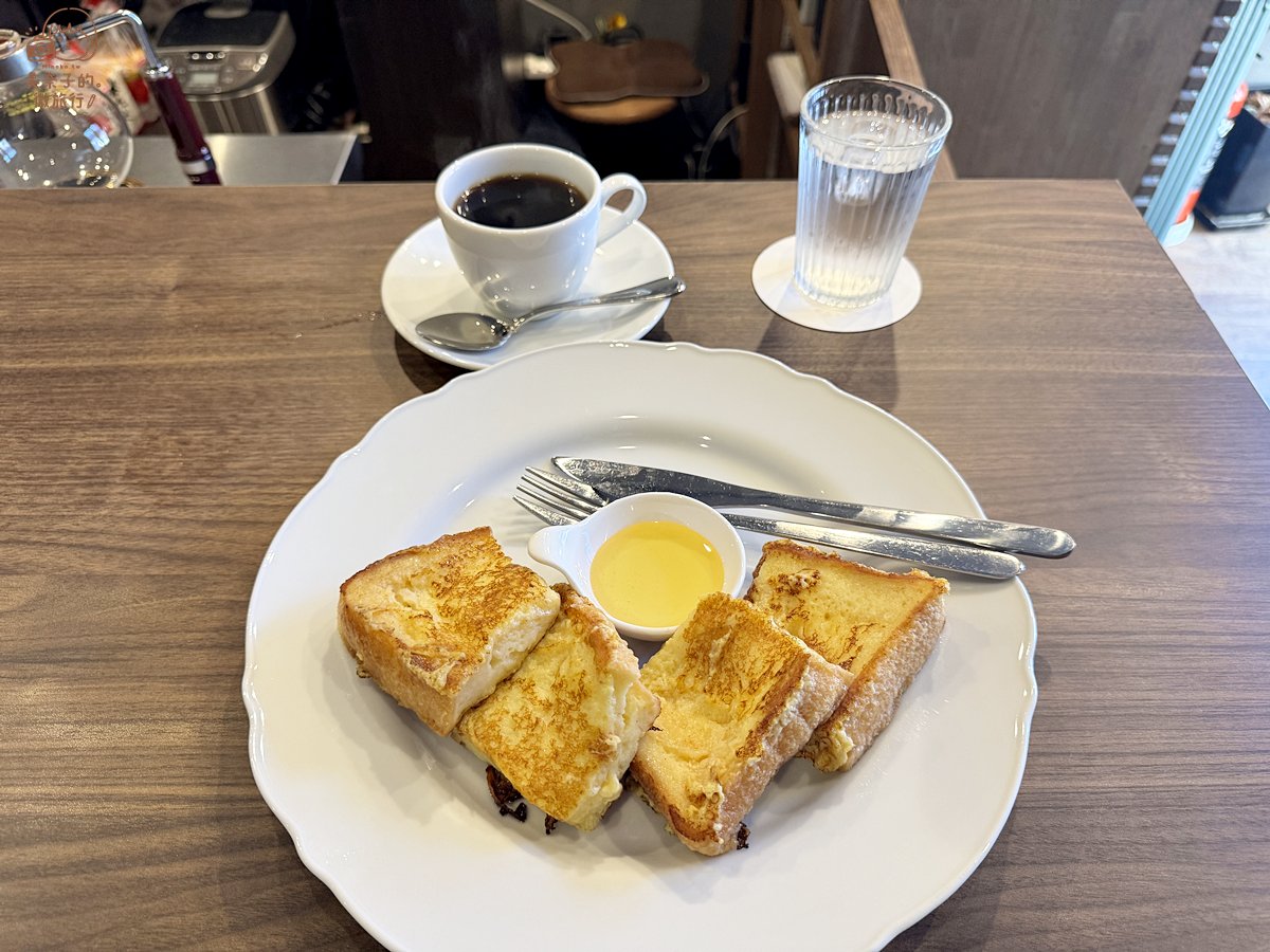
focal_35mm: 24
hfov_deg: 71.6
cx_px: 635
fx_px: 881
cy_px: 476
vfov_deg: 56.8
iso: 250
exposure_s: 1/60
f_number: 1.78
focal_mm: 6.76
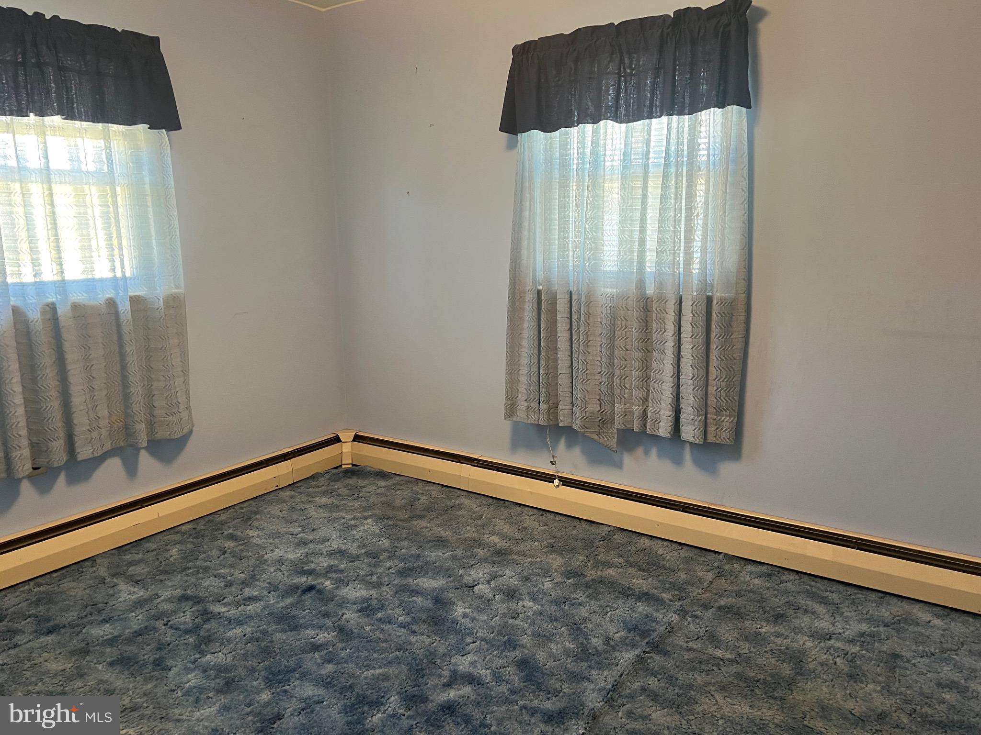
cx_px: 490
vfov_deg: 53.1
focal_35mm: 26
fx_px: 737
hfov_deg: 67.3
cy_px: 368
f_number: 1.5
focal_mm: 5.7
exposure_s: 1/60
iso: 125
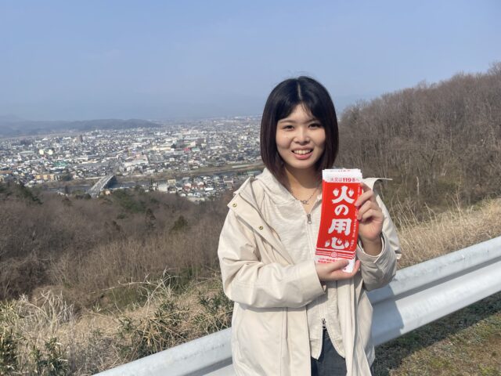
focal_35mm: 26
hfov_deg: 67.3
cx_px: 250
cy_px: 188
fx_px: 376
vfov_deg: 53.1
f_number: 1.6
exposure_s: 1/5291
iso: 32
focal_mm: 4.2
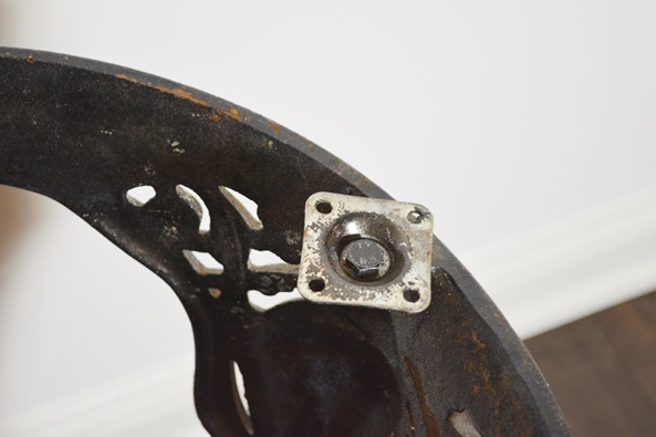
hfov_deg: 24.3
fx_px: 1521
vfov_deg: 16.3
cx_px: 327
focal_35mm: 84
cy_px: 217
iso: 800
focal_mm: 55
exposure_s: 1/30
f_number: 5.6
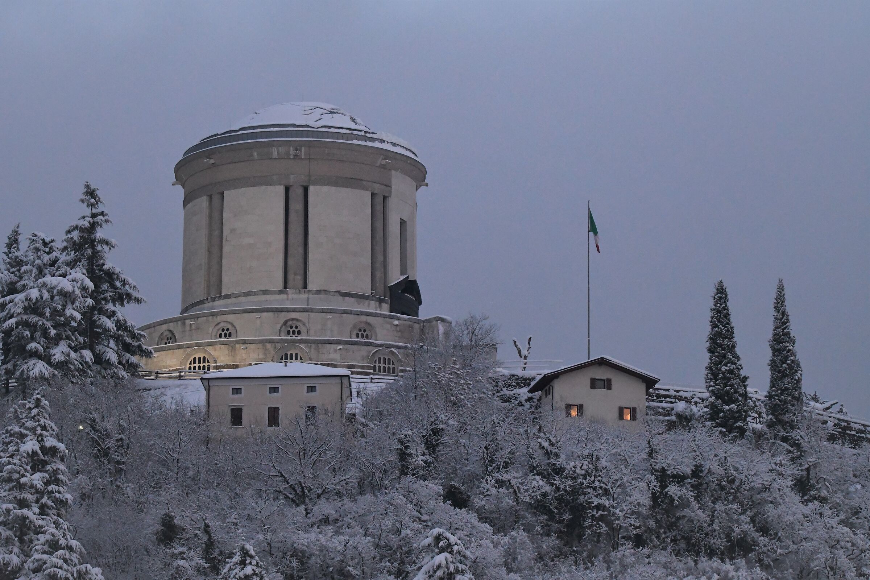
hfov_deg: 9.1
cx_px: 435
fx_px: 5437
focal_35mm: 225
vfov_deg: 6.1
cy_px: 290
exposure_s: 1/125
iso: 5600
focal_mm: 150
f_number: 5
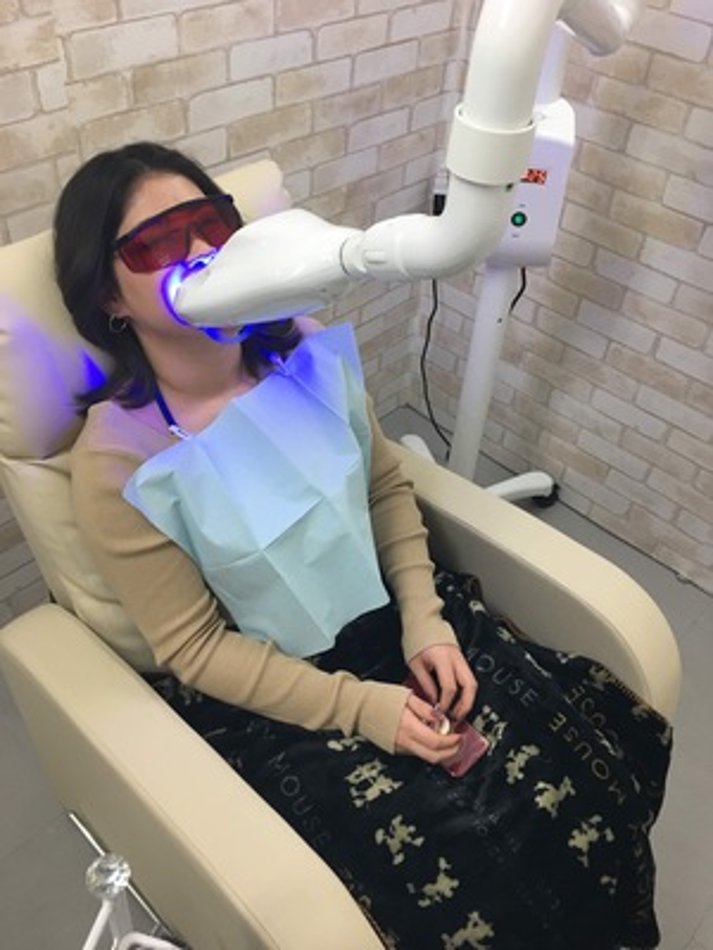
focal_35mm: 29
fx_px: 796
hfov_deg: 48.2
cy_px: 475
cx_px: 356
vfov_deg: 61.7
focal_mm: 4.15
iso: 50
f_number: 2.2
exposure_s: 1/33
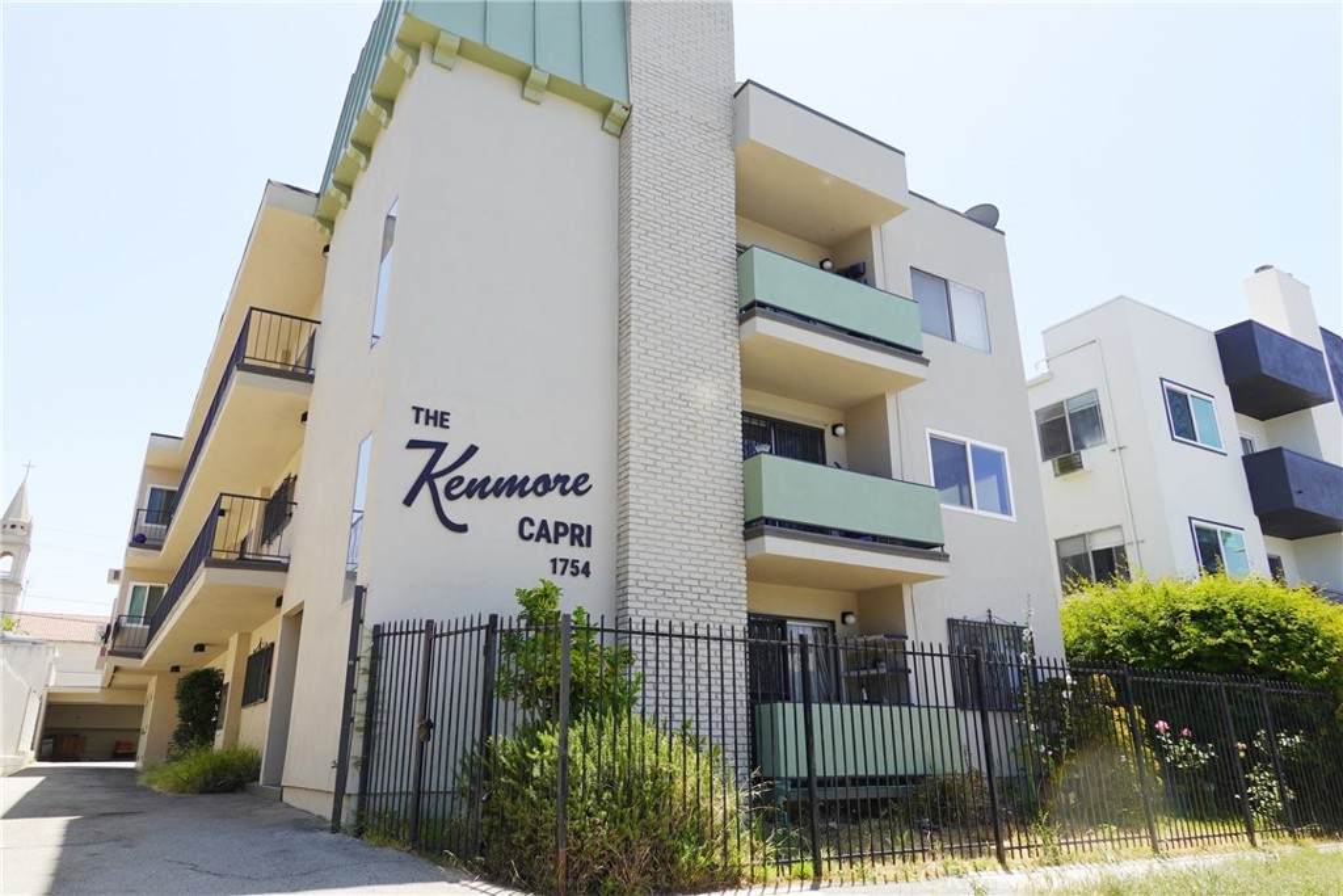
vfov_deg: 53.1
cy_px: 448
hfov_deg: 73.7
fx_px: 895
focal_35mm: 24
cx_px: 672
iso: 100
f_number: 5.6
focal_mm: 9
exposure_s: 1/200
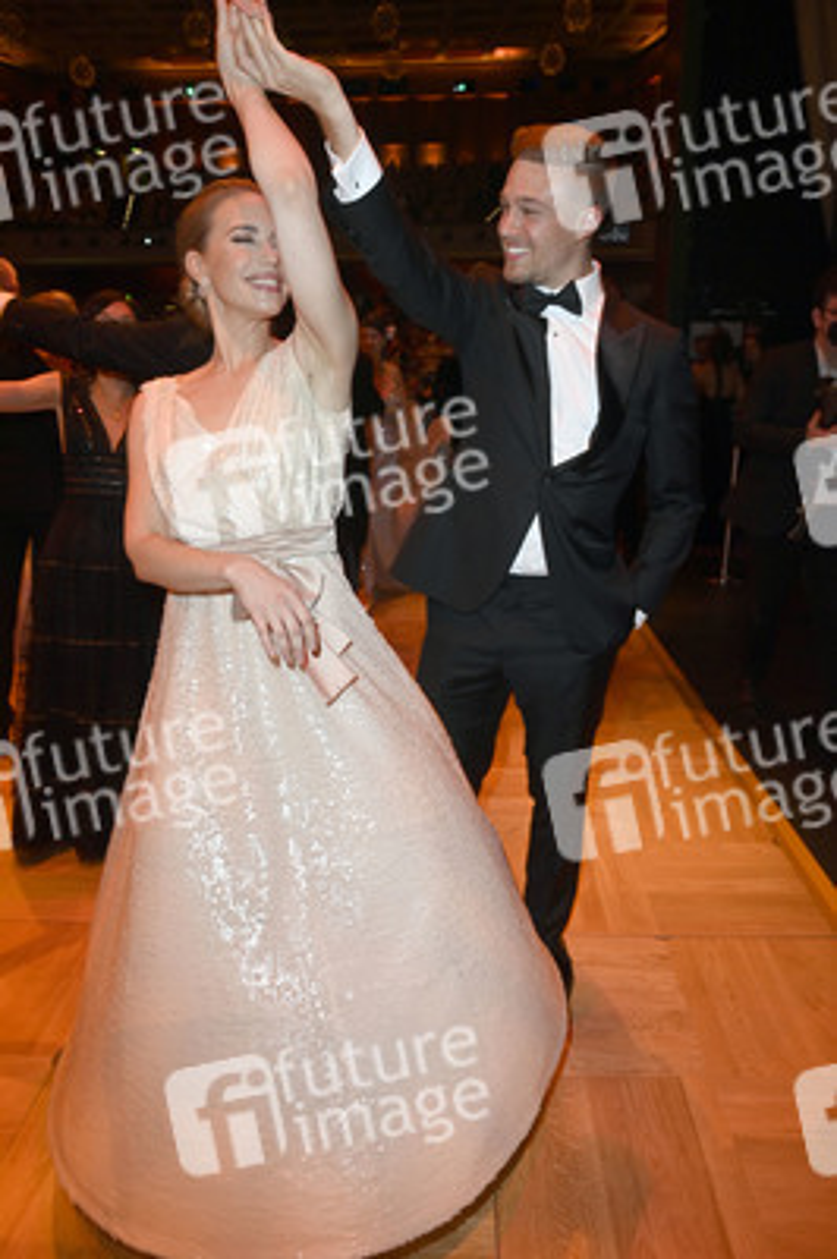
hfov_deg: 53.1
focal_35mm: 24
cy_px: 630
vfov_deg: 73.8
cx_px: 418
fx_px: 838
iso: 1000
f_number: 5.6
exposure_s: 1/125
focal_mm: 24
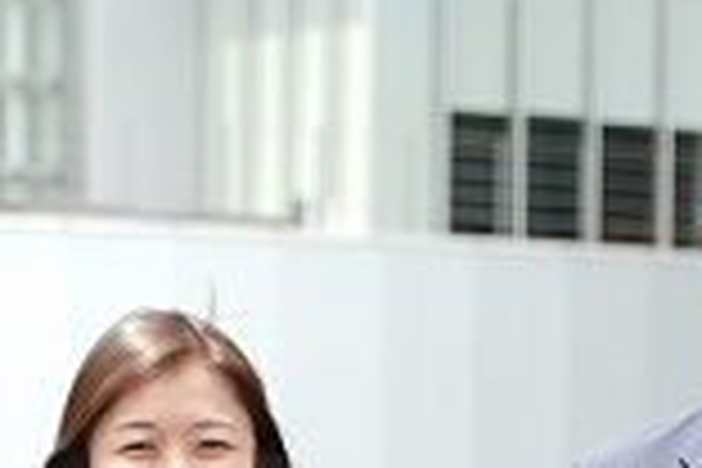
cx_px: 904
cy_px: 1080
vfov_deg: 5.0
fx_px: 5187
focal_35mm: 266
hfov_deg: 7.7
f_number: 2.8
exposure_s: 1/30
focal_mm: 46
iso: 64
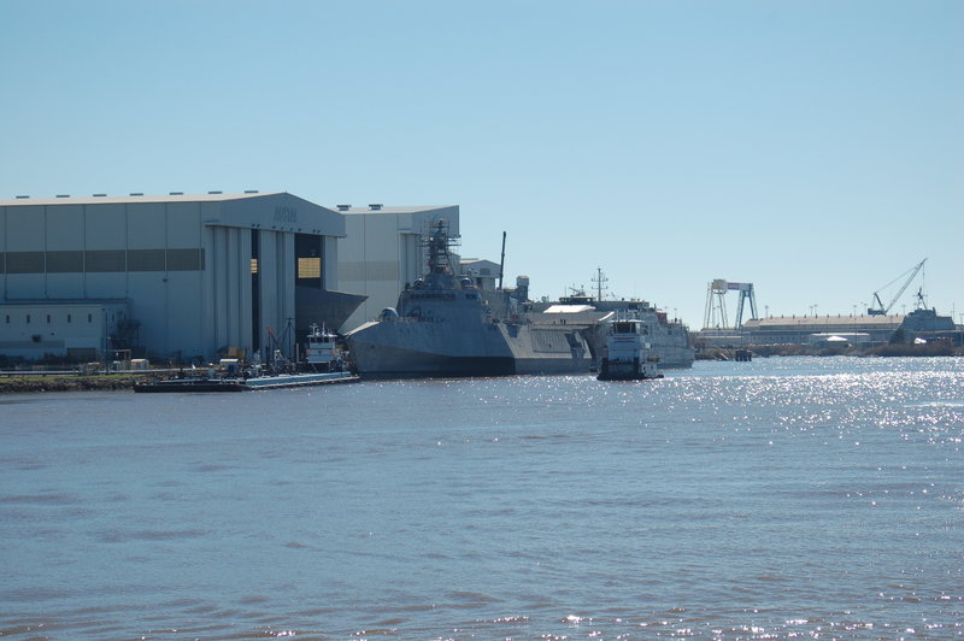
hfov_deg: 17.1
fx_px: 3211
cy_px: 320
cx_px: 482
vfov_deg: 11.4
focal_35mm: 120
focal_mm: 80
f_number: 8
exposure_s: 1/1000
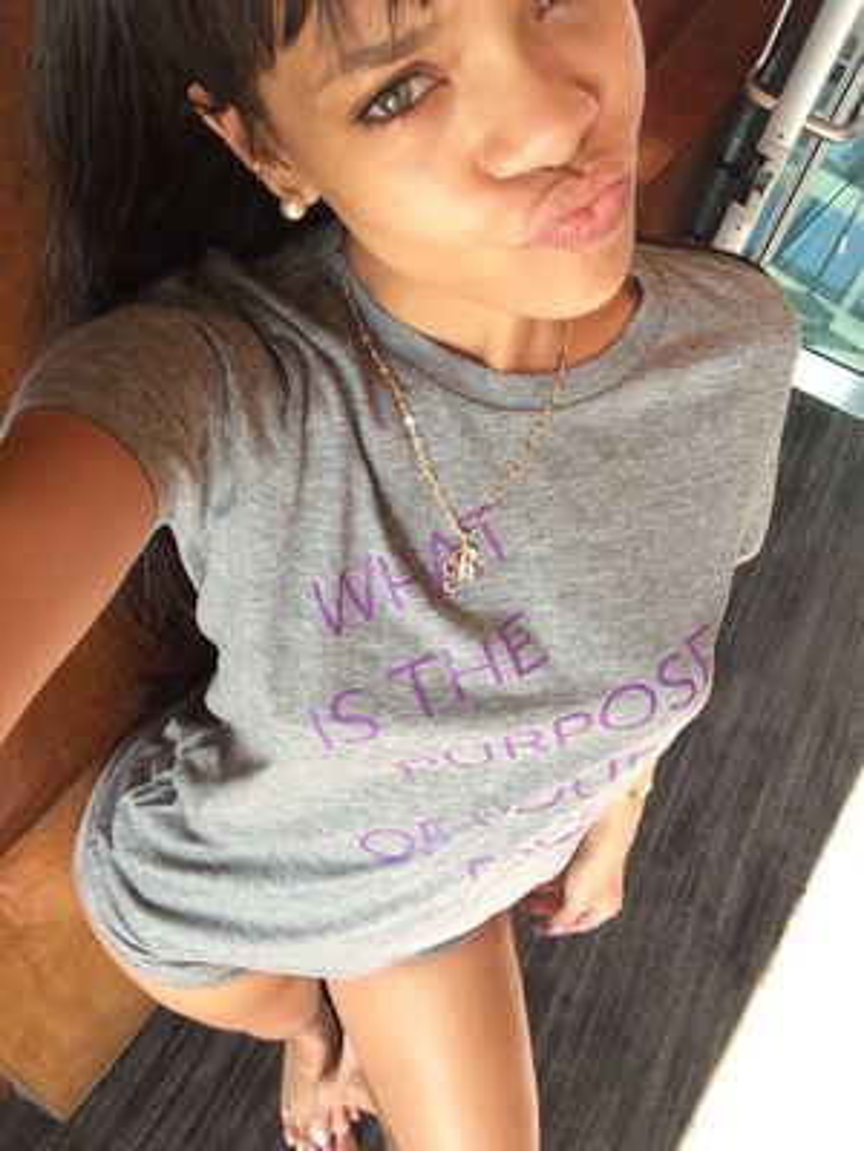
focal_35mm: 33
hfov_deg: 42.9
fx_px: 1098
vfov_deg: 55.4
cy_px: 576
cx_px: 432
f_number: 2.4
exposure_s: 1/30
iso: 50
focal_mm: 2.15
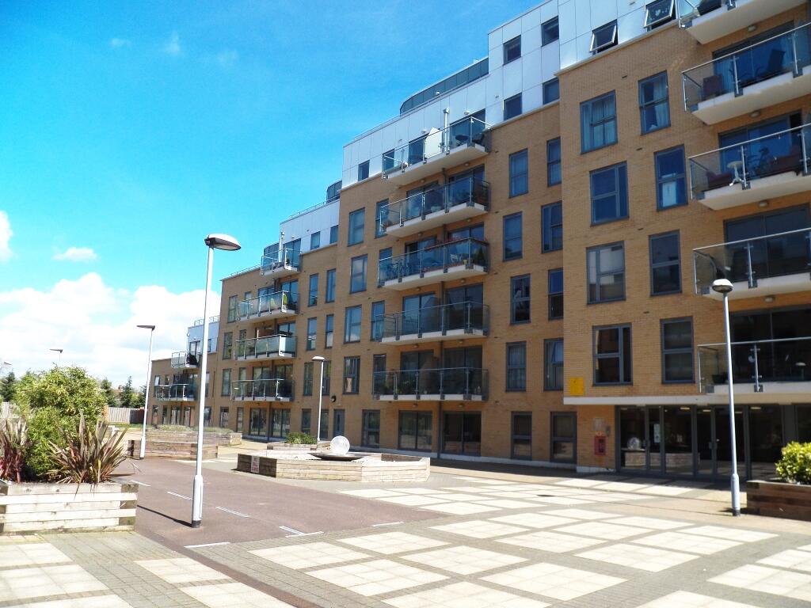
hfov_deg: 63.4
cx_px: 406
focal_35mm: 28
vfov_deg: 49.7
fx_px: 656
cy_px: 304
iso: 125
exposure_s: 1/800
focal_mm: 4.9
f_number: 4
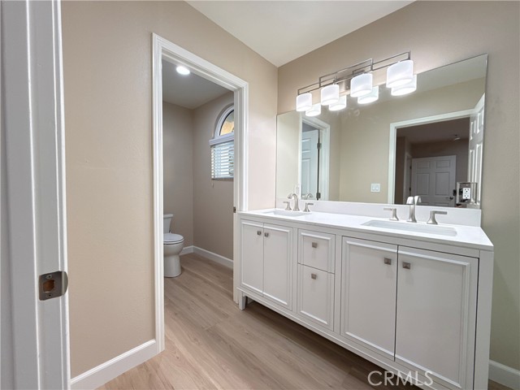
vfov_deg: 85.7
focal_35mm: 14
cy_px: 195
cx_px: 260
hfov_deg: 102.1
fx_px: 210
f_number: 2.2
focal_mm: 2.22
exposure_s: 1/120
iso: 200
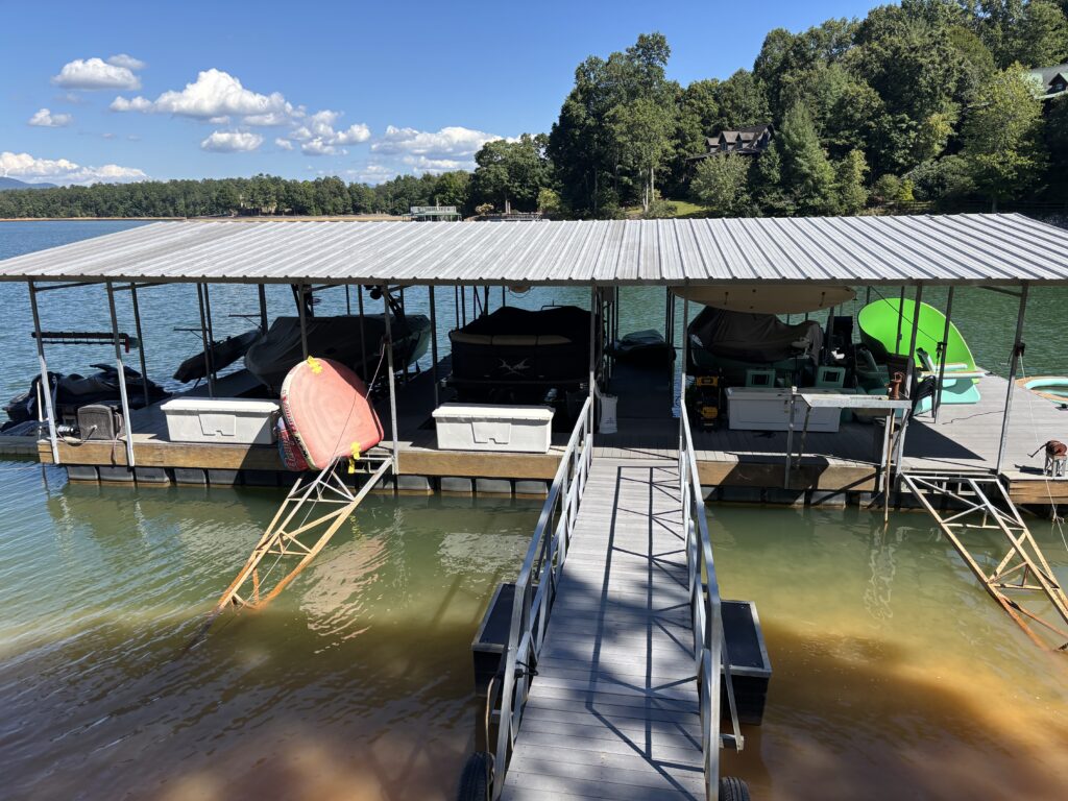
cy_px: 400
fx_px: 802
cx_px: 534
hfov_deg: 67.3
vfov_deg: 53.1
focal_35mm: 26
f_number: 1.6
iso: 50
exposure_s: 1/2398
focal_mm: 5.96
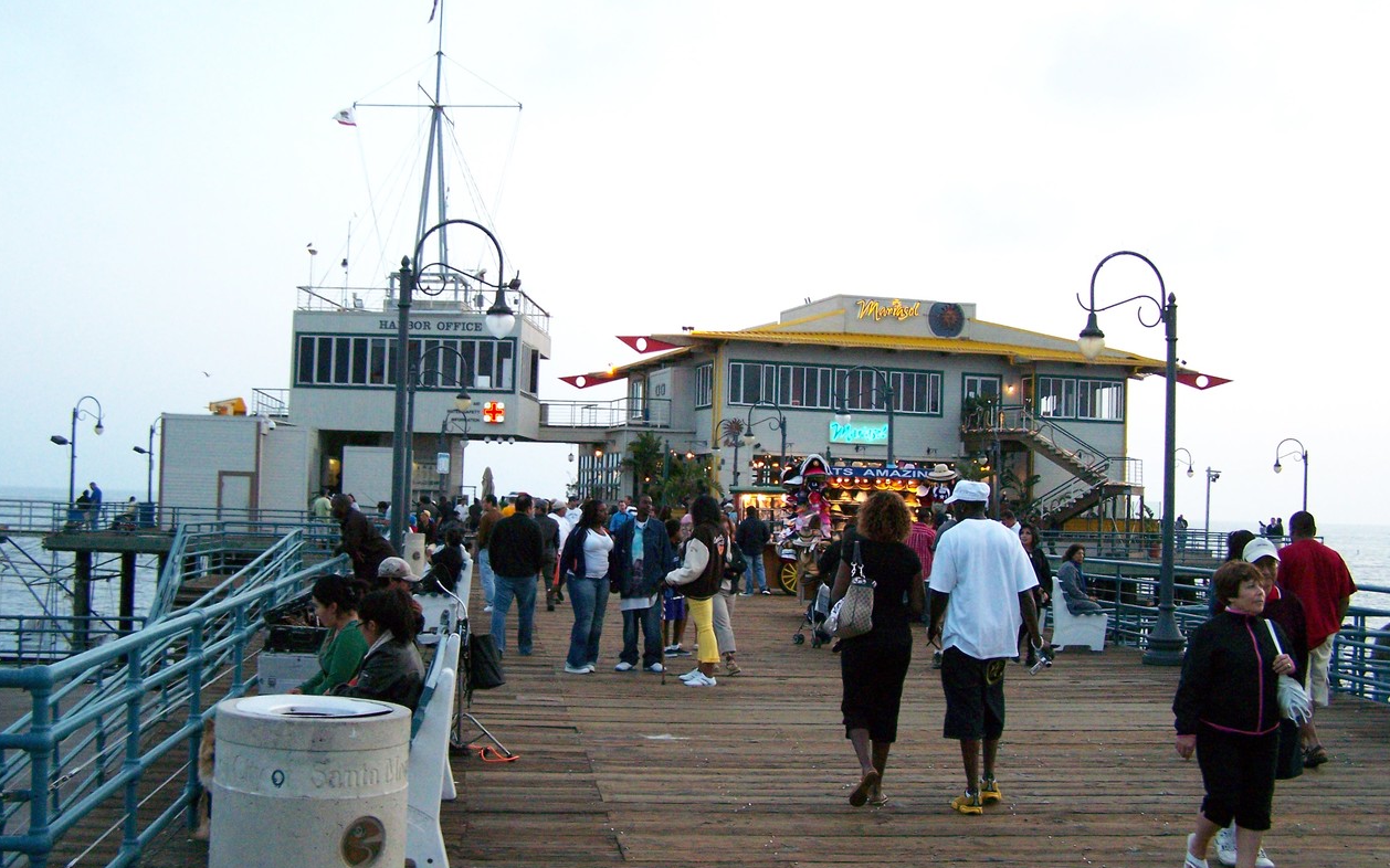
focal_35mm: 41
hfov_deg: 48.2
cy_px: 440
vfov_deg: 31.2
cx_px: 701
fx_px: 1553
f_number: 2.8
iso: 400
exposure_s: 1/125
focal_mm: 6.3
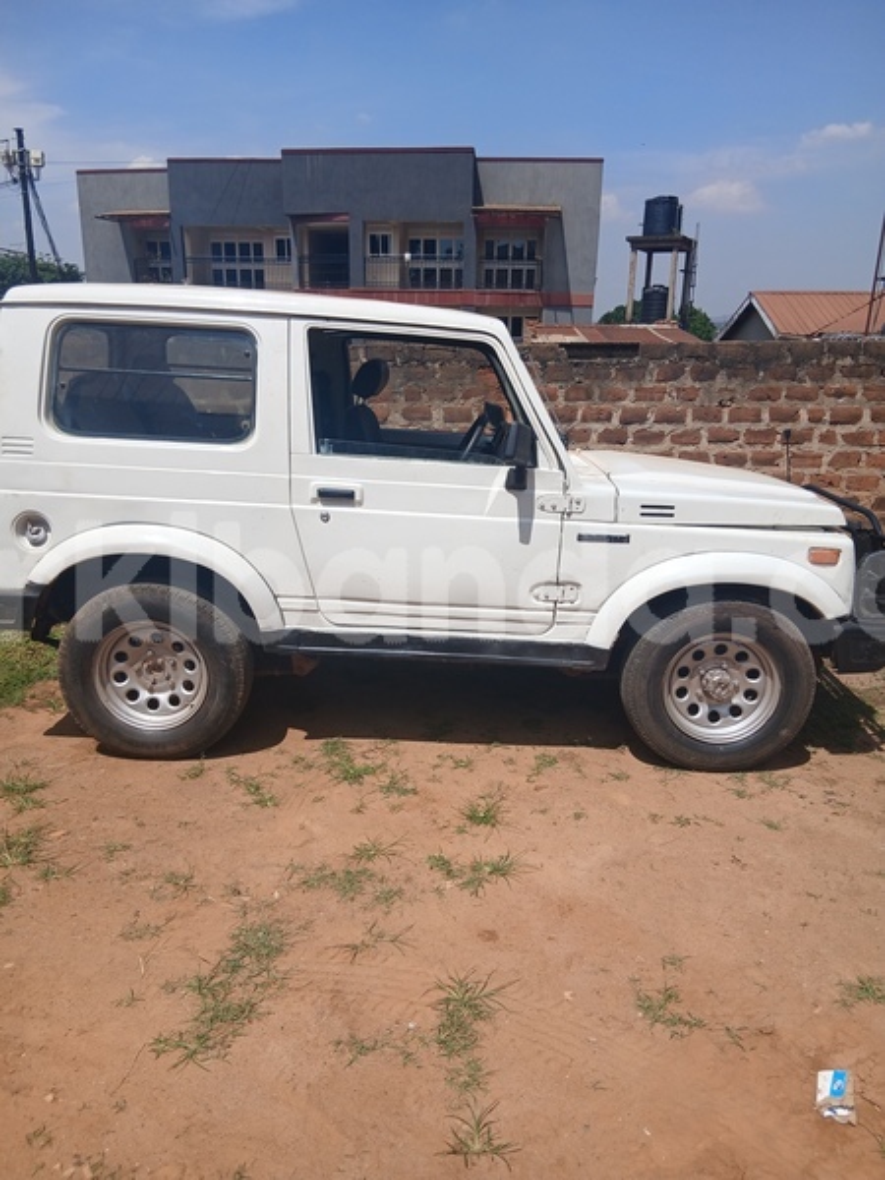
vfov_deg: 67.3
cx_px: 442
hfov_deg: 53.1
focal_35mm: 26
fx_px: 886
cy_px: 590
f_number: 1.8
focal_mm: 3.98
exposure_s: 1/848
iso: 20
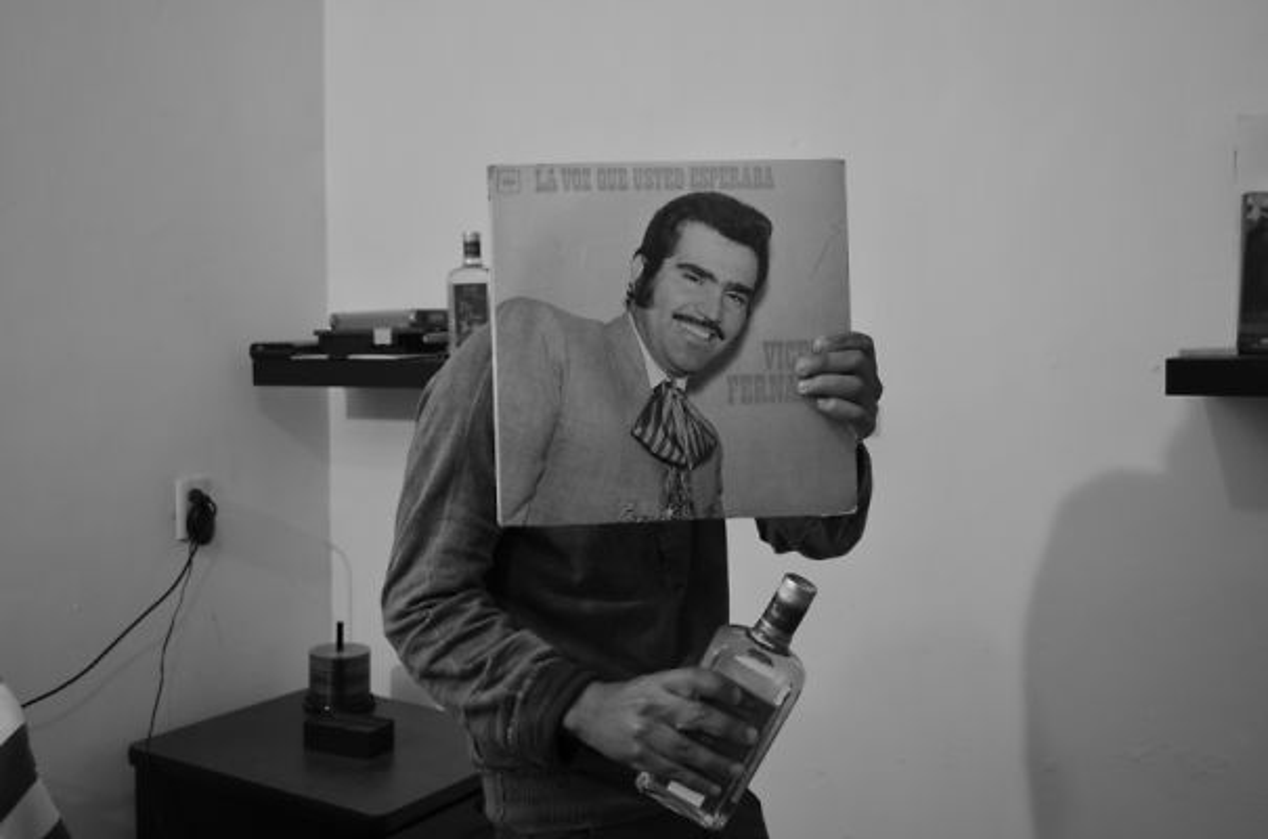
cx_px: 634
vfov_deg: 34.0
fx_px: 1370
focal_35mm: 39
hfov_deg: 49.7
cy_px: 420
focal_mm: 26
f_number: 4.2
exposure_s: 1/100
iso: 500
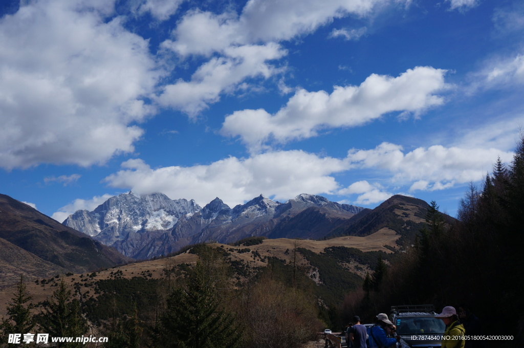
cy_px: 174
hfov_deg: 48.0
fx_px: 589
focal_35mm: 40
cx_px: 262
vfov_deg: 32.9
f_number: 13
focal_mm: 27
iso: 100
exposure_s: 1/250
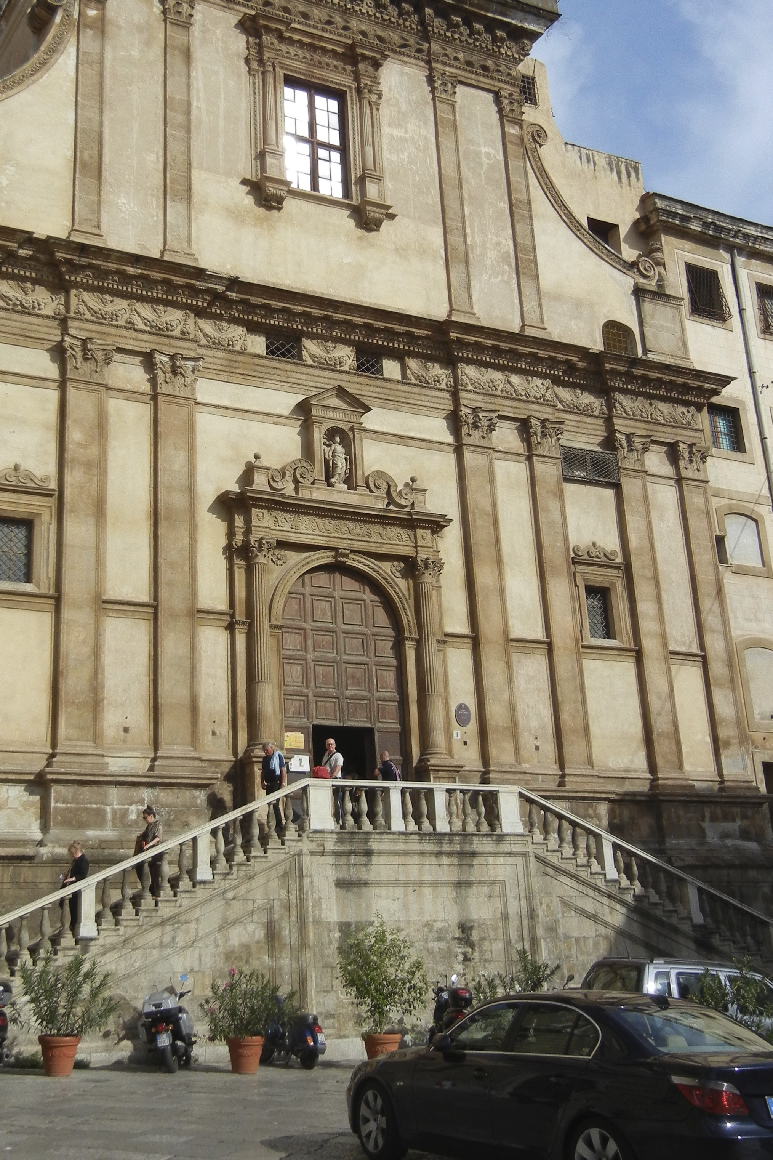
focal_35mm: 41
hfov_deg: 32.2
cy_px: 468
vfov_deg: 47.2
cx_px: 232
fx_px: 1321
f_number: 7
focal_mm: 5.4
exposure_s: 1/470
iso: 160
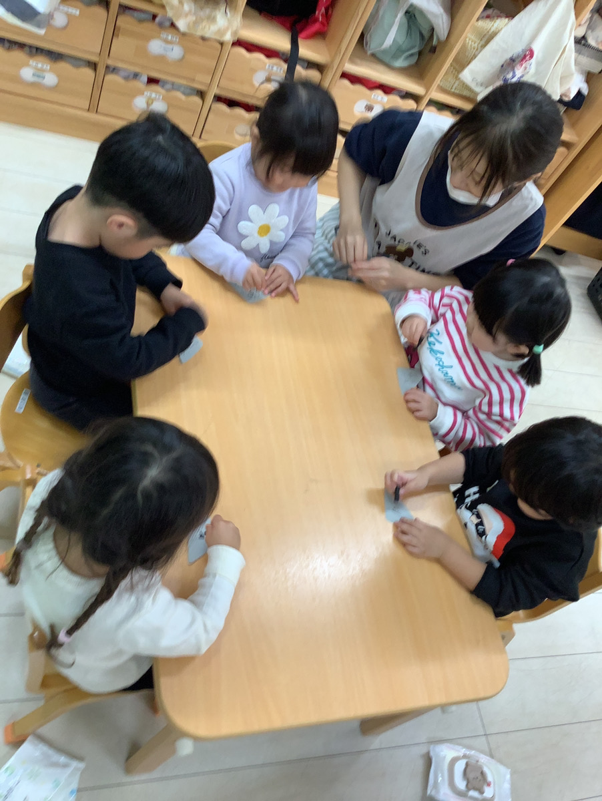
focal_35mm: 31
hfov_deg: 45.5
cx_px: 301
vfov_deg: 58.3
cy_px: 400
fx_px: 718
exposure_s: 1/30
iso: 64
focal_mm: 3.3
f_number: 2.4
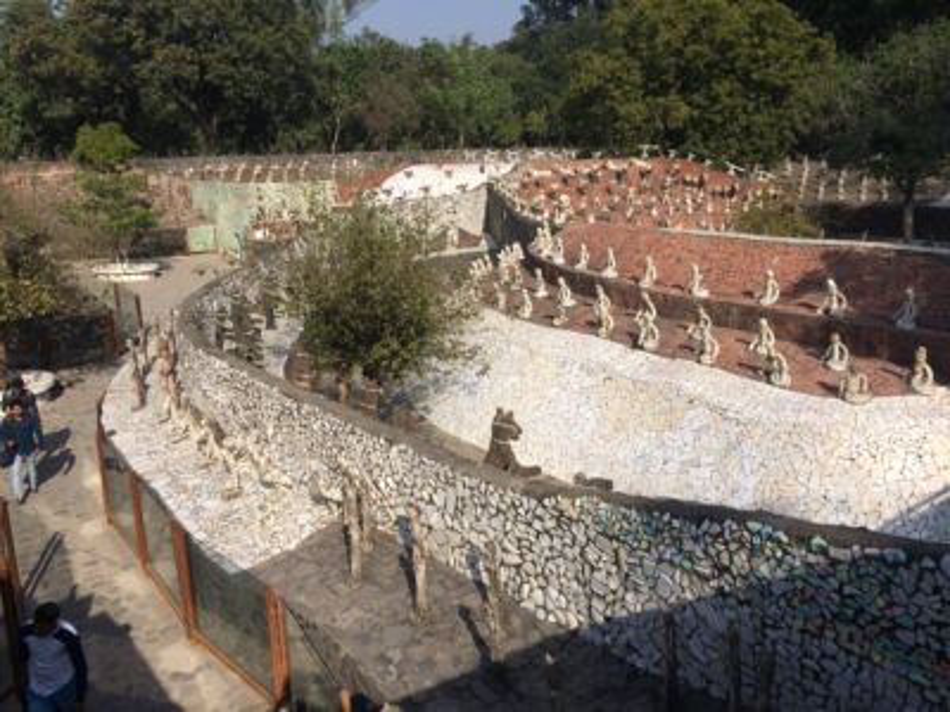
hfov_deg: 61.7
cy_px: 356
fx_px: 796
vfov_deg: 48.2
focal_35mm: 29
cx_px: 475
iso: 32
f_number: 2.2
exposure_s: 1/3165
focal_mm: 4.15
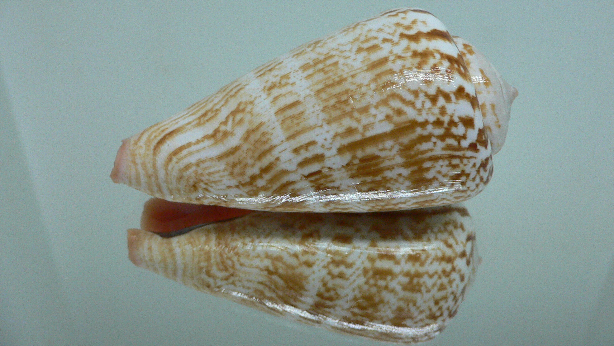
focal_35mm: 39
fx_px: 635
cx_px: 313
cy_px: 149
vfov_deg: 30.4
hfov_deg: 51.6
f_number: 2.8
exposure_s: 1/60
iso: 200
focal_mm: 4.6
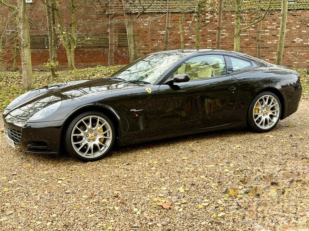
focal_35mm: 48
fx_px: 428
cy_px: 116
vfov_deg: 30.3
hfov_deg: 39.7
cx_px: 154
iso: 64
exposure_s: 1/182
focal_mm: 6.76
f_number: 1.78
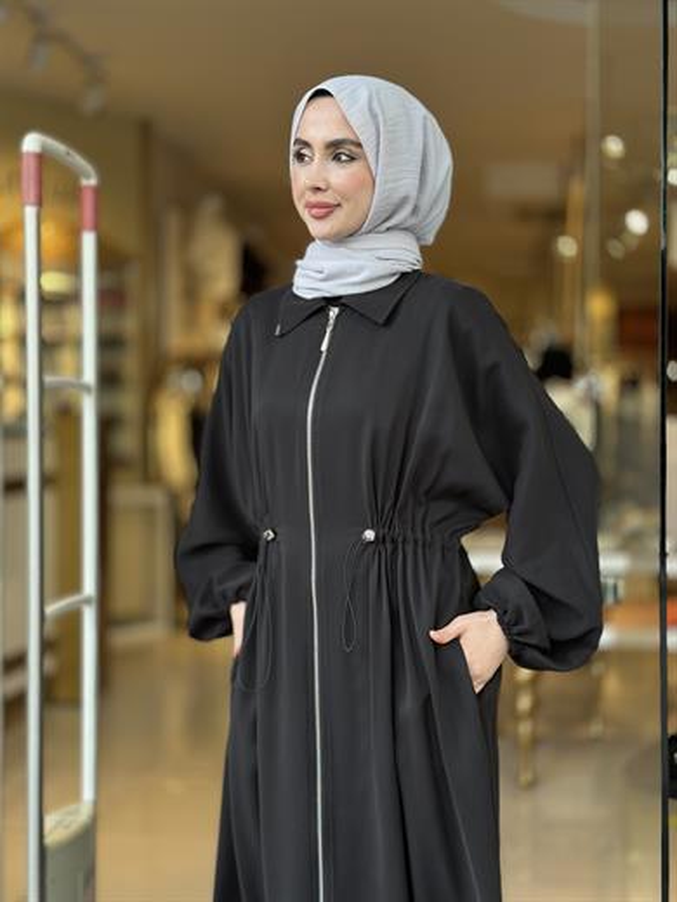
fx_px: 1252
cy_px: 451
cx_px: 338
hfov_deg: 30.3
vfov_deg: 39.7
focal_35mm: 48
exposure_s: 1/153
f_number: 1.78
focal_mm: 6.86
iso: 125
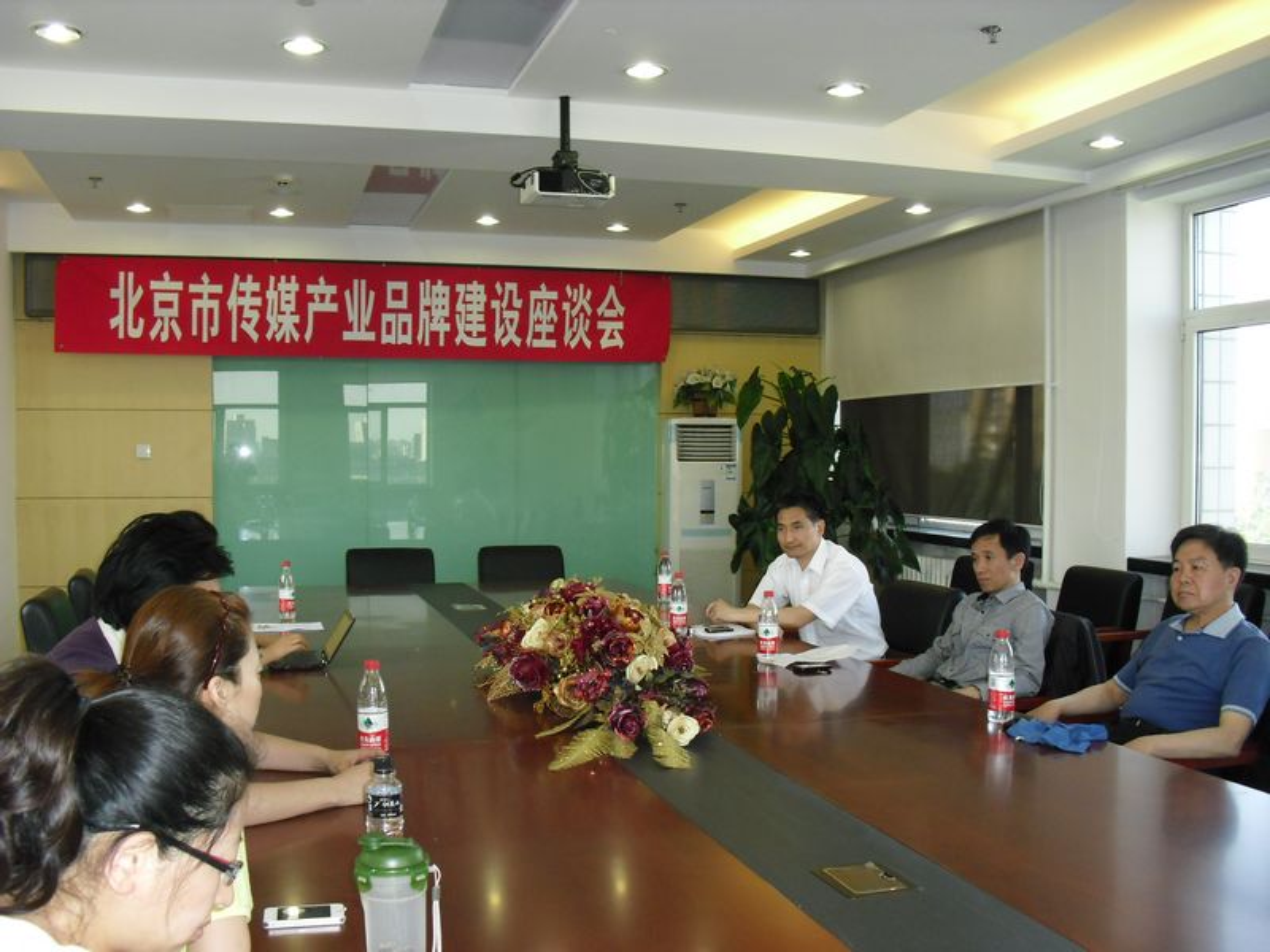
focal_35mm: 36
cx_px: 635
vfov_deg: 39.7
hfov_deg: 51.4
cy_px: 476
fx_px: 1321
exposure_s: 1/125
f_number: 3.1
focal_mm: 6.3
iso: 200
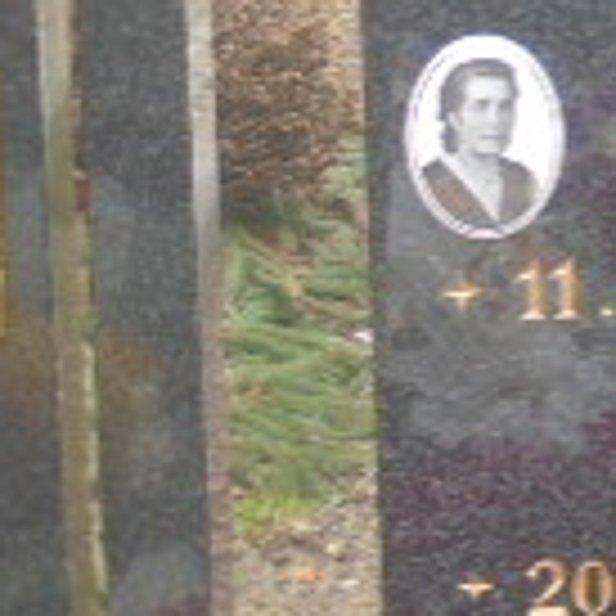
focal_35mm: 177
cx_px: 823
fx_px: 3564
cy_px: 247
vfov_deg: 9.9
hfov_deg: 9.7
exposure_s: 1/30
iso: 100
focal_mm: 7.8
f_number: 4.5
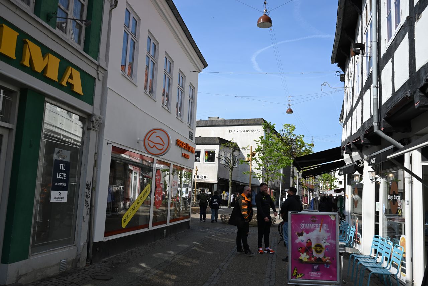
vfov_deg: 37.9
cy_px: 143
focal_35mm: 35
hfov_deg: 54.4
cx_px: 214
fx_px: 416
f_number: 4
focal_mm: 35
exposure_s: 1/2000
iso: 180
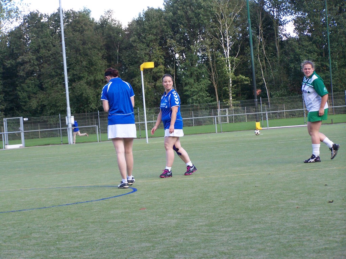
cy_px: 130
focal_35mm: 117
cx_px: 173
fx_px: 1169
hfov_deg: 16.8
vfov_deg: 12.7
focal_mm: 19.4
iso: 160
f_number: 3.3
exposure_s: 1/400
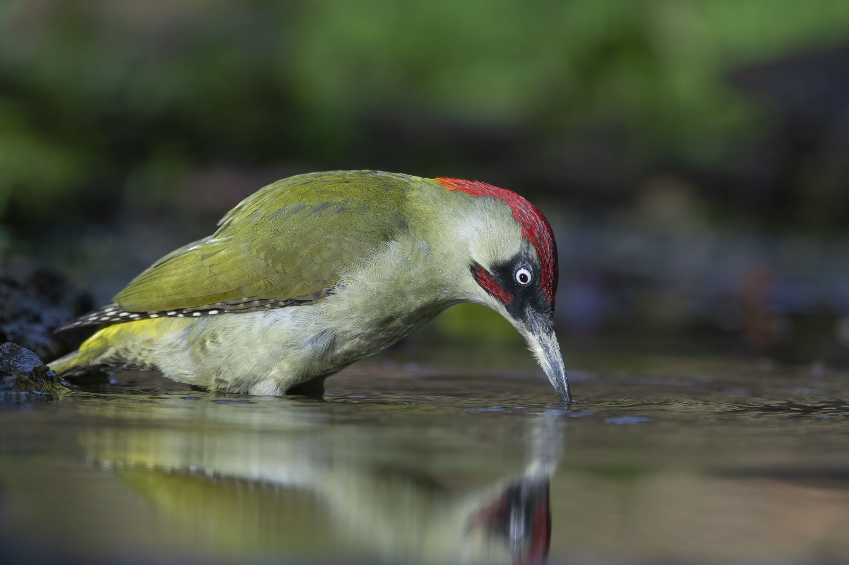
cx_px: 424
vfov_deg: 4.4
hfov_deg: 6.7
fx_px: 7306
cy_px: 282
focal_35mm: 310
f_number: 5
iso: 2000
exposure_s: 1/1000
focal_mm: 310
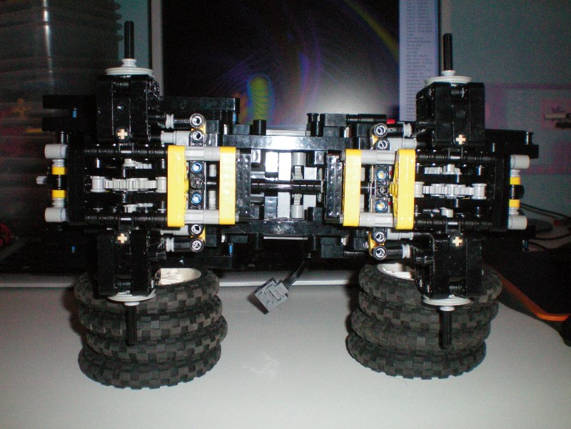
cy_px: 214
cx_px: 286
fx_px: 627
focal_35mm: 38
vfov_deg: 37.7
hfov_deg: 49.0
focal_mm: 6.3
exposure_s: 1/60
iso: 400
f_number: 4.6
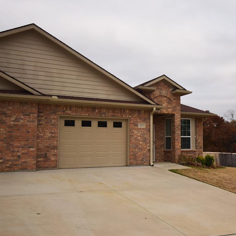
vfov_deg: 42.8
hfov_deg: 42.2
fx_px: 301
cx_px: 161
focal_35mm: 39
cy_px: 119
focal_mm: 20
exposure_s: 1/250
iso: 200
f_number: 5.6
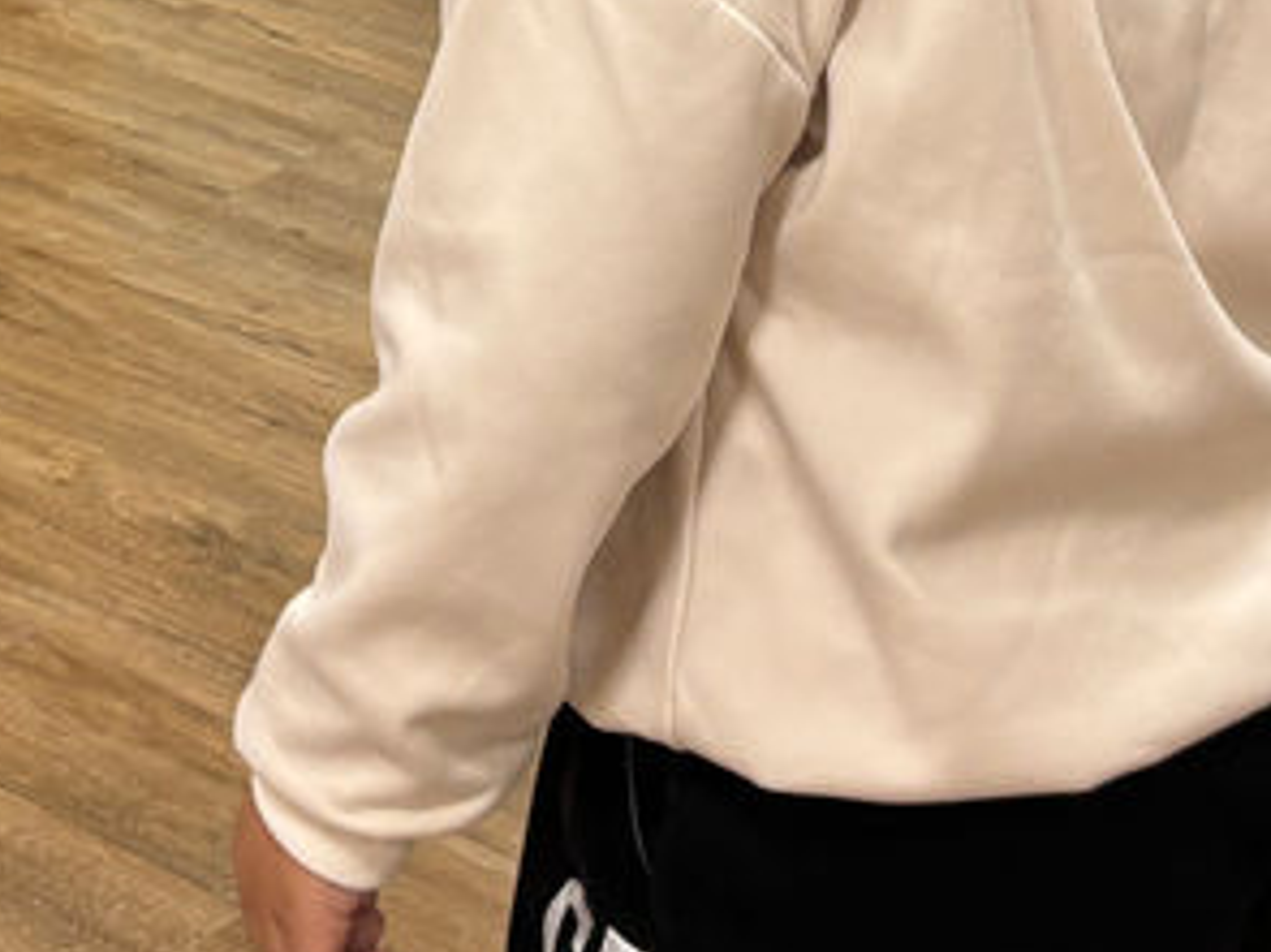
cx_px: -138
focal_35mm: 113
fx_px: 4147
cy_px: -986
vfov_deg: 11.7
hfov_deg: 16.9
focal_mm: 5.96
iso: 64
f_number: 1.6
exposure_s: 1/60
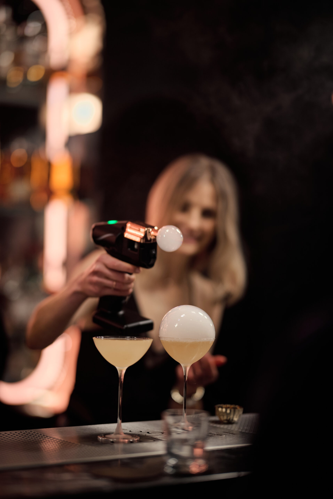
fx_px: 1179
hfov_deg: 16.1
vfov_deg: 23.9
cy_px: 250
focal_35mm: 85
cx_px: 166
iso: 320
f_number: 1.2
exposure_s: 1/125
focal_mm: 85
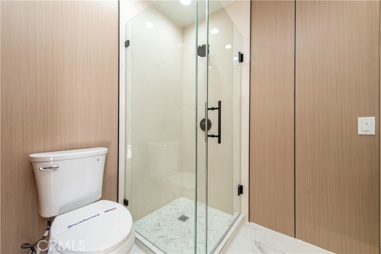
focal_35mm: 14
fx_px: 148
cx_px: 190
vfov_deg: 81.1
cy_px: 127
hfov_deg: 104.3
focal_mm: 14
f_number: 4
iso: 280
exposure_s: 1/60
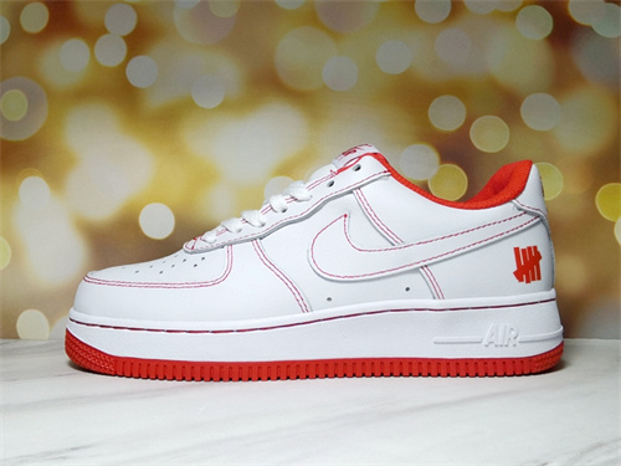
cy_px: 233
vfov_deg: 48.2
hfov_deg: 61.7
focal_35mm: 29
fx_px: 520
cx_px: 310
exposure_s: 1/416
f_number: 2.2
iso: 50
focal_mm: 2.26
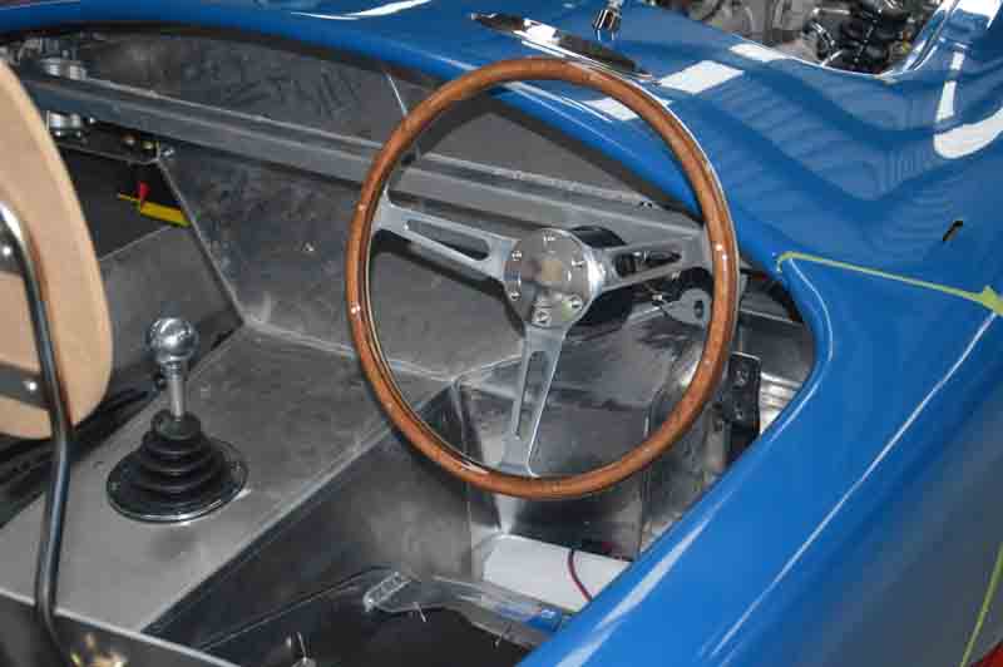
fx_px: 1754
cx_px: 502
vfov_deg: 21.5
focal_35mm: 63
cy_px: 334
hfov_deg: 31.9
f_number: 4.8
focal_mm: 42
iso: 3200
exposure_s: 1/60
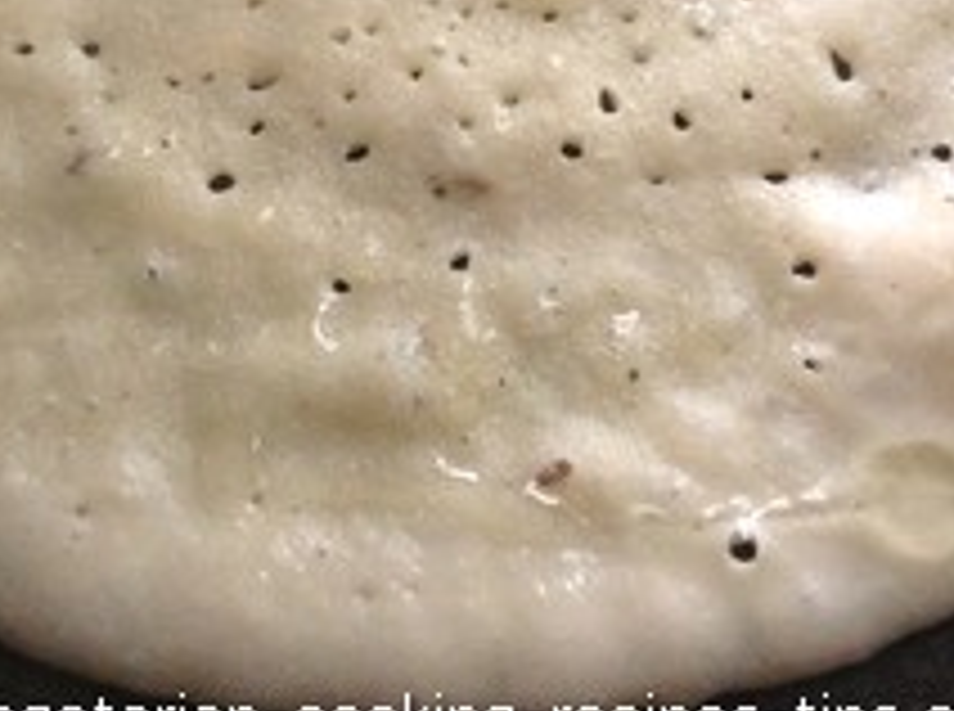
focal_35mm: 78
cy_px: -65
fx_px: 2145
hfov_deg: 25.1
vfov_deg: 18.2
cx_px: 504
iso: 200
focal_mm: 3.3
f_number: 2.4
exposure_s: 1/24
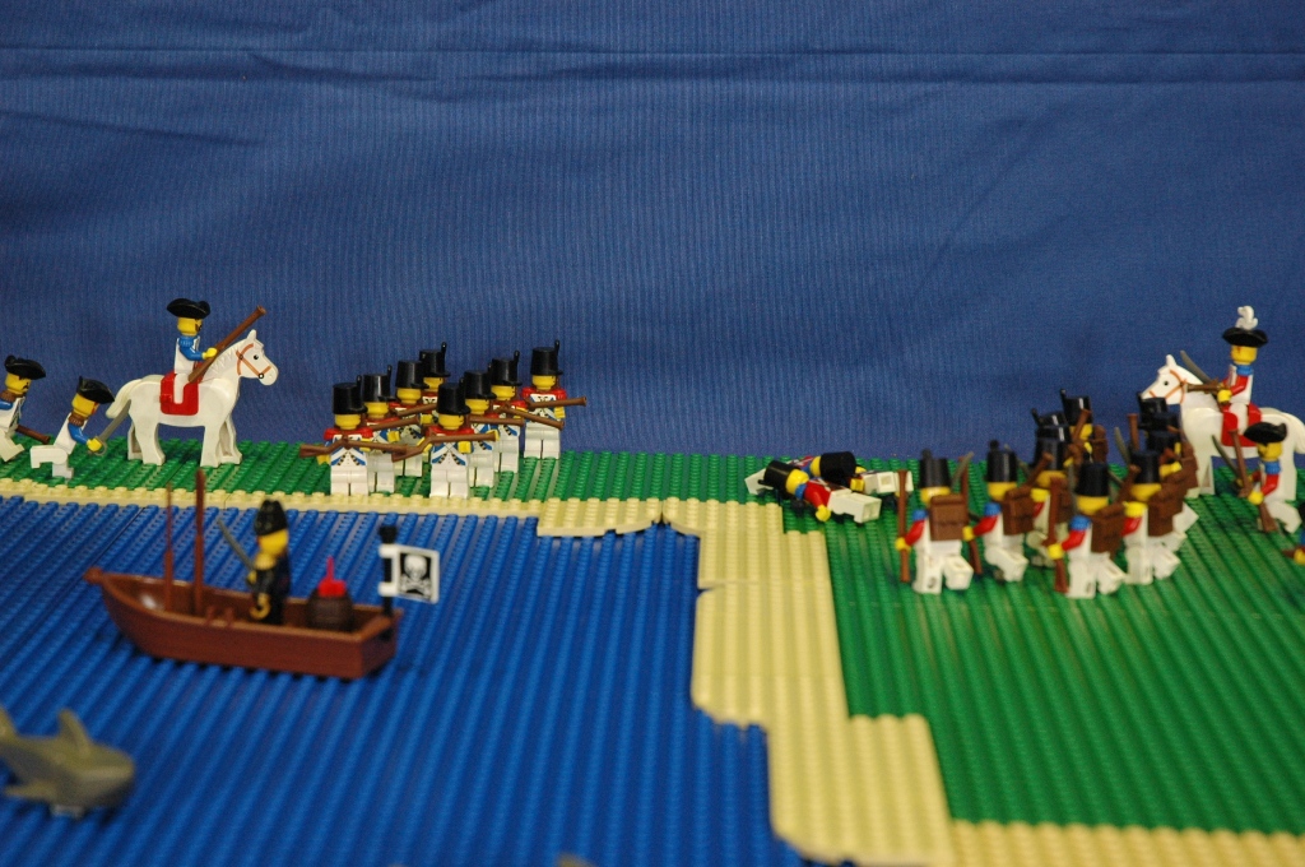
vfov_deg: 15.1
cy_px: 434
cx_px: 652
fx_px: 3258
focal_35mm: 90
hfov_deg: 22.6
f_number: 6.3
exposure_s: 1/15
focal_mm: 60
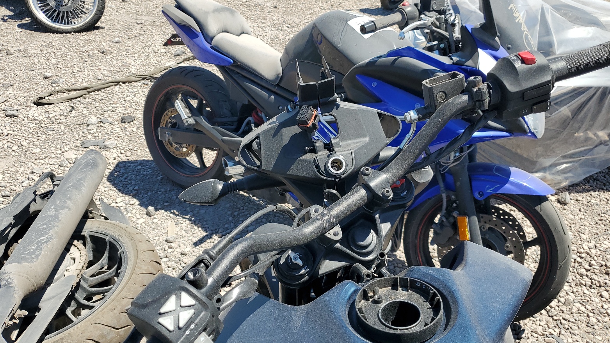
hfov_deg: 66.1
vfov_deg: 40.2
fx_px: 469
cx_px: 311
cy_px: 176
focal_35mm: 29
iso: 50
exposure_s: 1/2500
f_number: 1.5
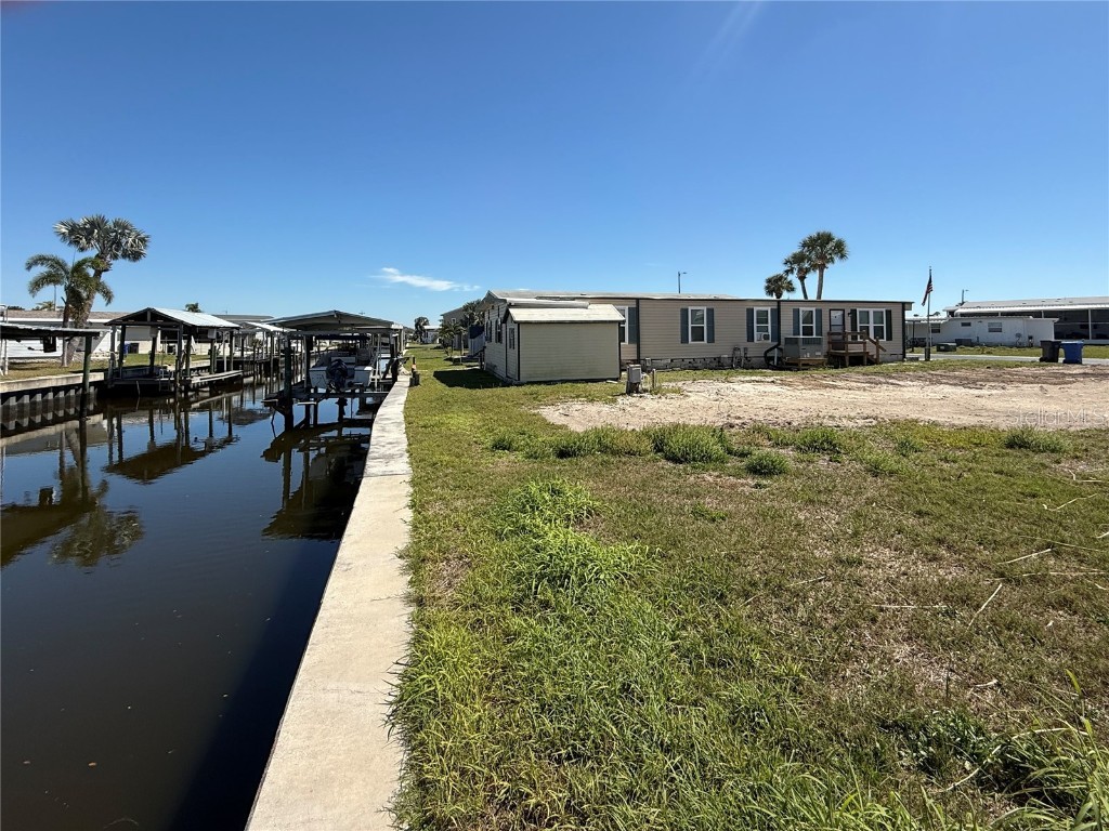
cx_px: 554
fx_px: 449
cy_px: 416
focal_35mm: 14
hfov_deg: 102.1
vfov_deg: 85.7
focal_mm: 2.22
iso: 50
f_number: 2.2
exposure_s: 1/2611
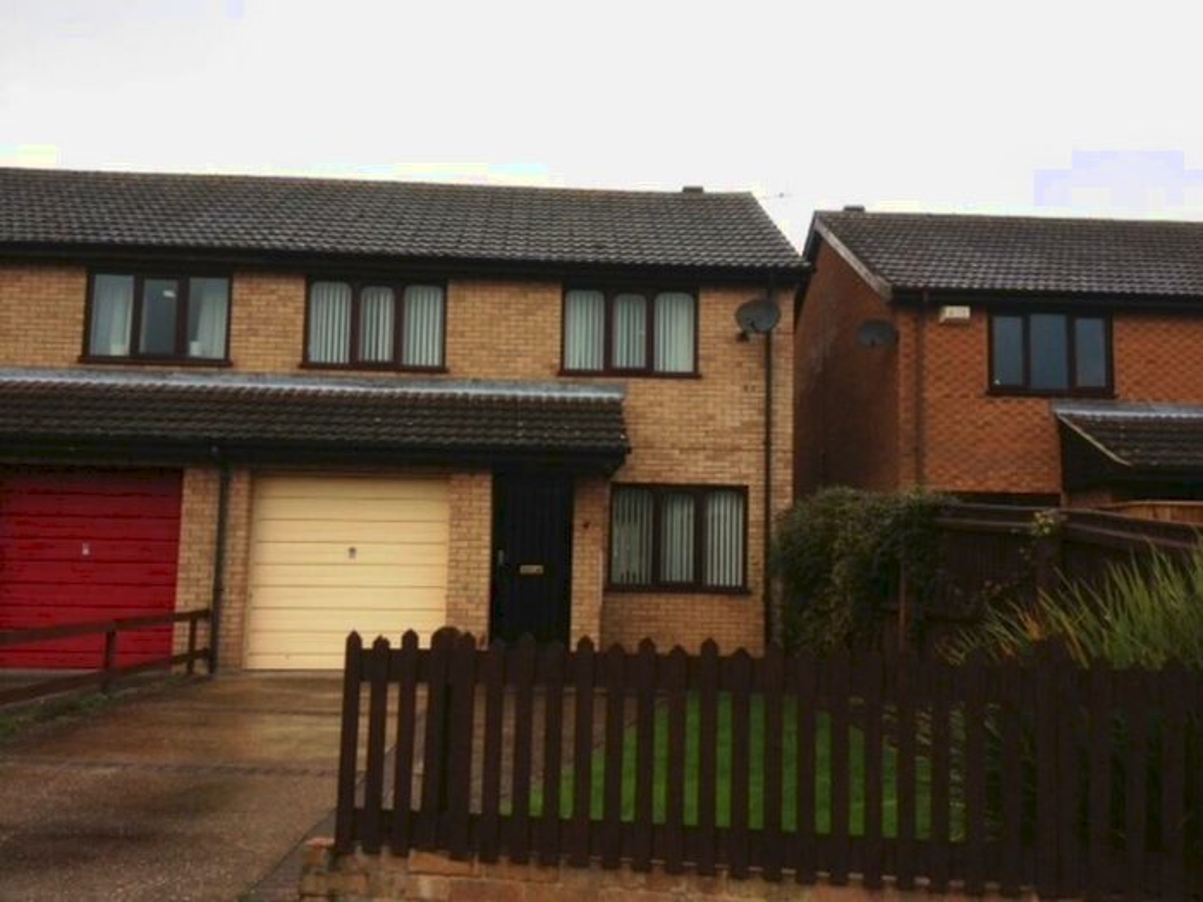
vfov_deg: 40.7
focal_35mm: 35
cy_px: 451
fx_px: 1216
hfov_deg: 52.6
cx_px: 602
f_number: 2.4
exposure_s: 1/408
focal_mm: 4.28
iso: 50
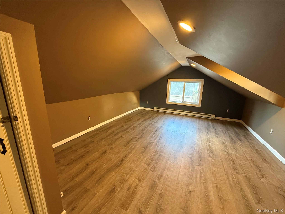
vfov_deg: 85.7
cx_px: 142
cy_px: 107
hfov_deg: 102.1
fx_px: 115
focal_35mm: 14
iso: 500
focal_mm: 2.22
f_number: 2.2
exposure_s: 1/60
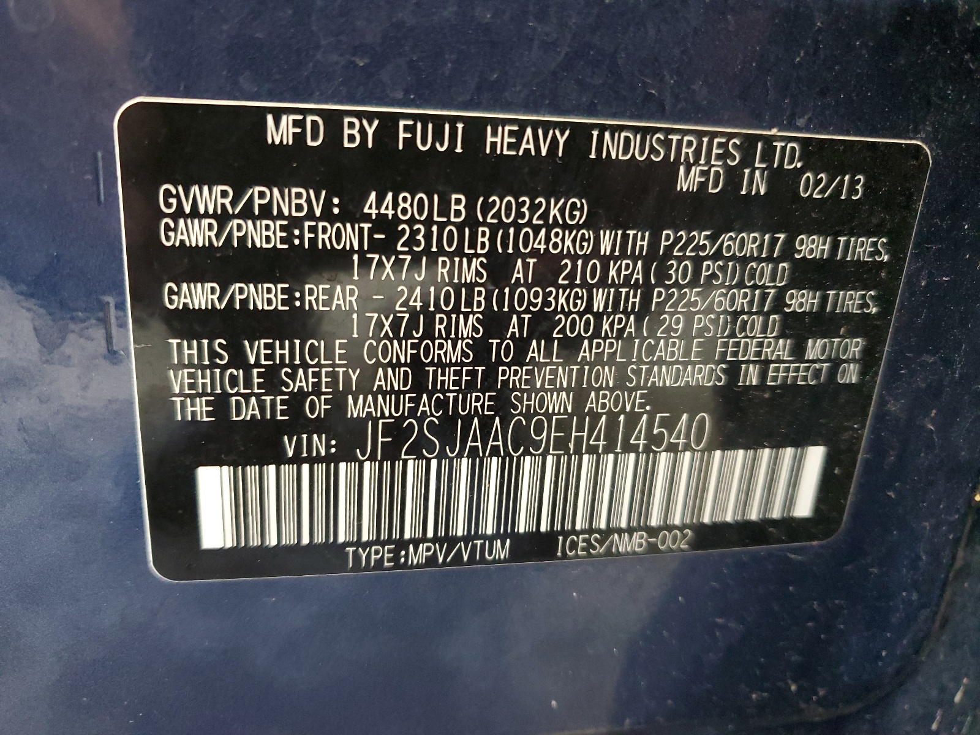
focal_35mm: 26
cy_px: 368
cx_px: 490
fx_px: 736
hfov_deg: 67.3
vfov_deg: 53.1
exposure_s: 1/40
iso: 294
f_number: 1.5
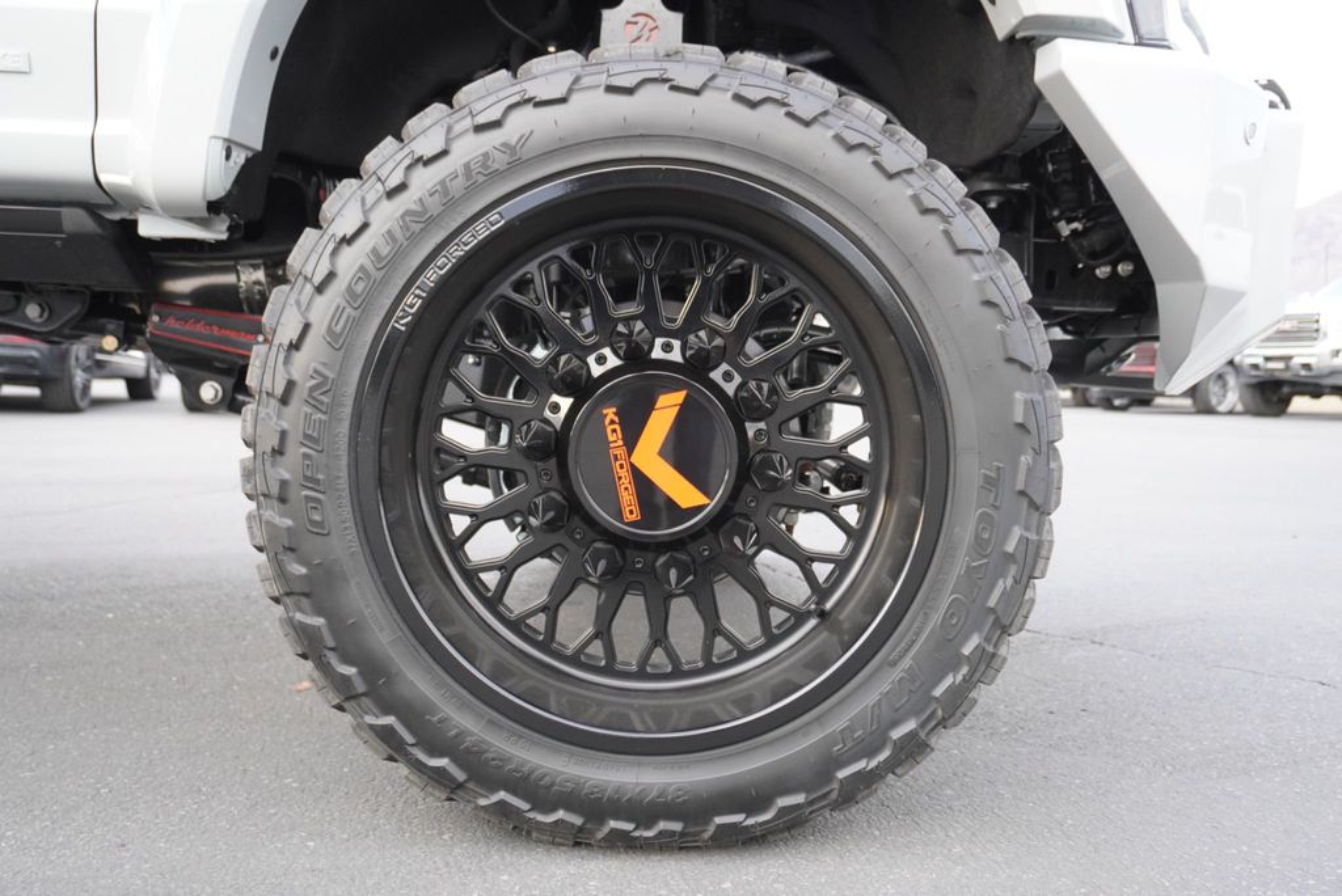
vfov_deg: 40.0
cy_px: 448
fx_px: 1231
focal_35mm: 33
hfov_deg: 57.2
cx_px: 671
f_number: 4
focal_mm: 22
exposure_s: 1/160
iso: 1000
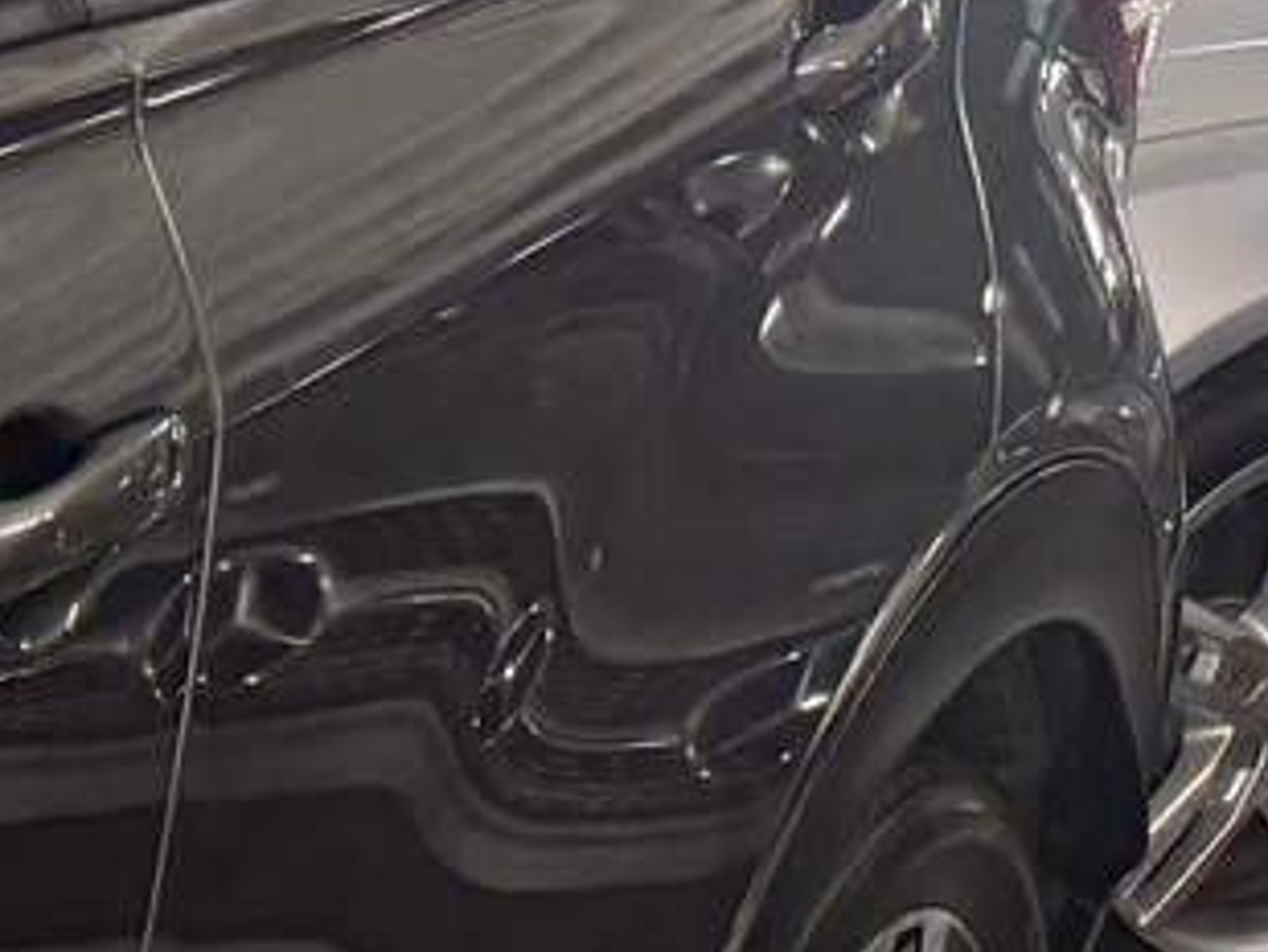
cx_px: -2639
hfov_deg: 9.5
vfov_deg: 8.8
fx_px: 5827
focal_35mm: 159
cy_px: 1883
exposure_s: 1/120
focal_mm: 6.76
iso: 125
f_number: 1.78
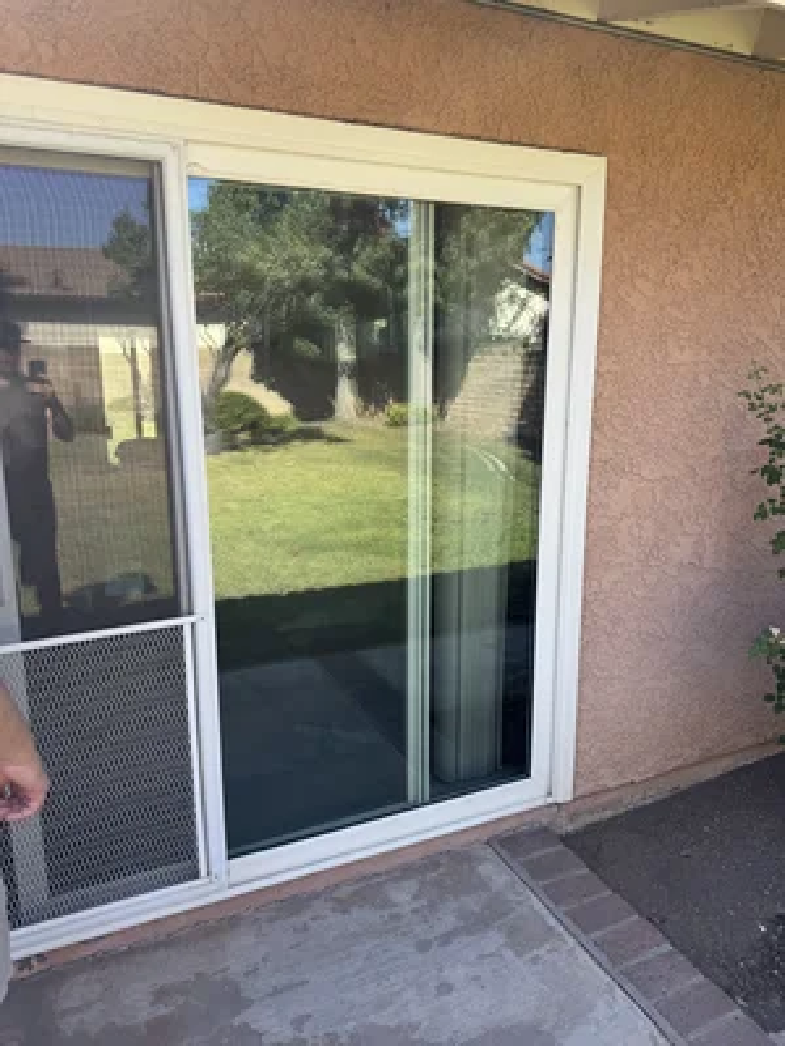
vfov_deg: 71.6
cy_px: 523
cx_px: 392
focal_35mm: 24
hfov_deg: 56.8
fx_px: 726
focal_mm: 6.76
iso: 80
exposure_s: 1/651
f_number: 1.78
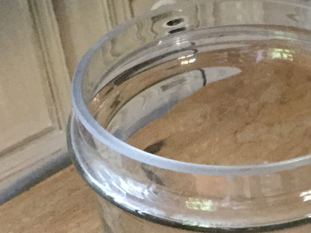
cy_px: 273
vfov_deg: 12.7
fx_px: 1024
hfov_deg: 16.0
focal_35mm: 114
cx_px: 449
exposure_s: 1/20
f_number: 2.4
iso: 200
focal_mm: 3.3
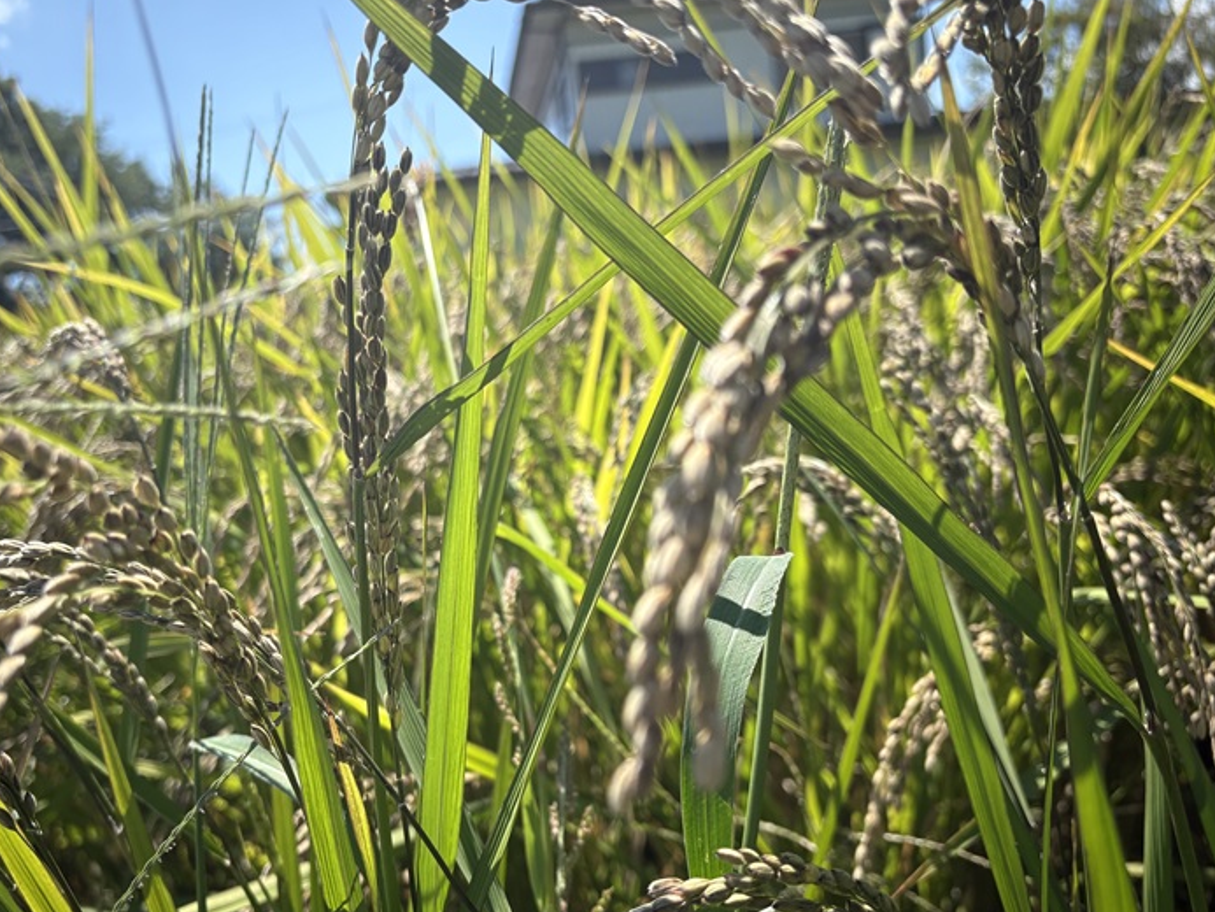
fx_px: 1053
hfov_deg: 59.8
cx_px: 538
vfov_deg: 46.8
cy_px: 498
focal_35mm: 30
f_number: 1.6
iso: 50
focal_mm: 5.96
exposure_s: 1/1953
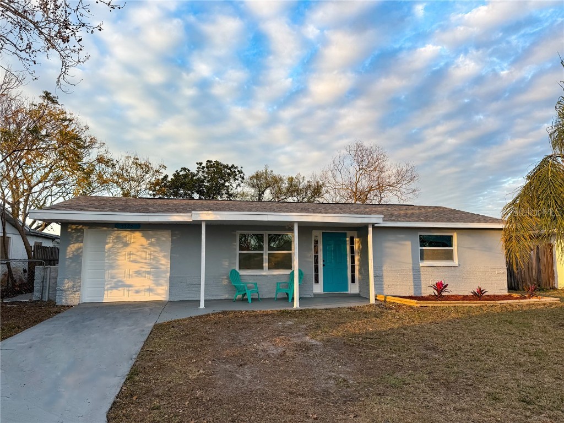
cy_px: 212
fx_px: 391
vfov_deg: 56.8
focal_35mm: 24
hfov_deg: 71.6
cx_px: 282
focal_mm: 6.76
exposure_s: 1/580
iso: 80
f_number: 1.8
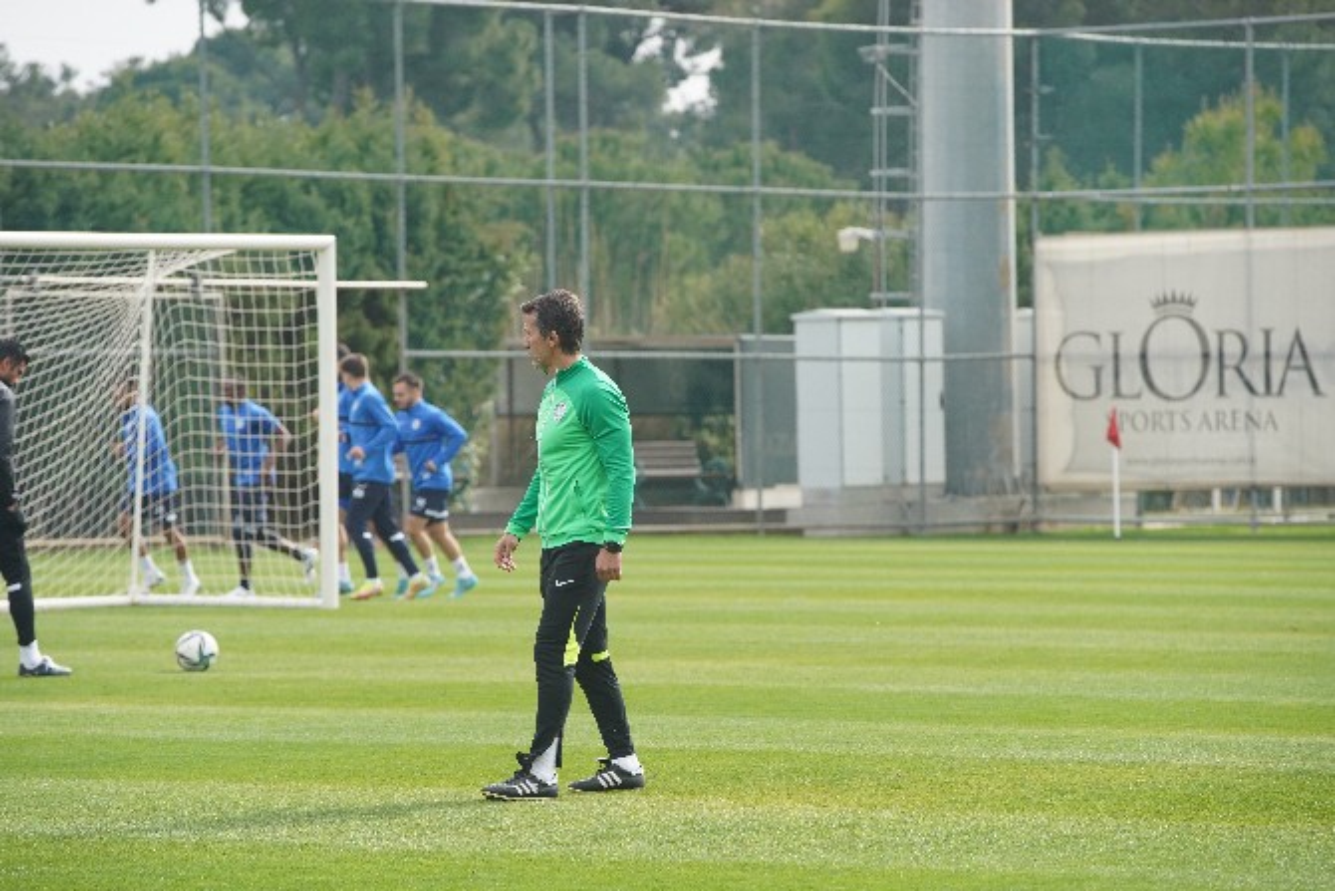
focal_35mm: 200
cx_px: 668
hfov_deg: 10.3
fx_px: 7418
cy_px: 446
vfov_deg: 6.9
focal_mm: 200
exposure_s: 1/2000
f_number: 5.6
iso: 1000
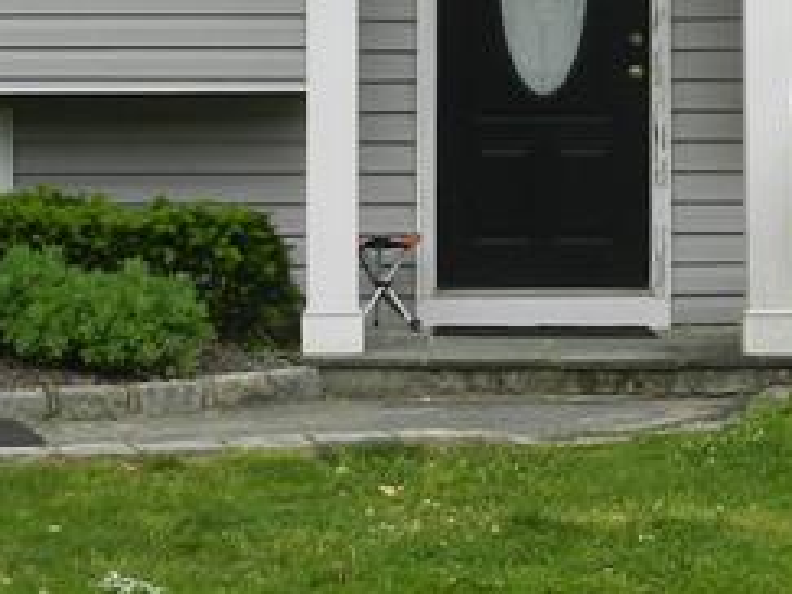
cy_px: 78
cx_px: 665
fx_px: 3087
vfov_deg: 10.9
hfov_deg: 14.5
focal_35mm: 135
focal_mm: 5.6
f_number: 3.7
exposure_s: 1/320
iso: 160
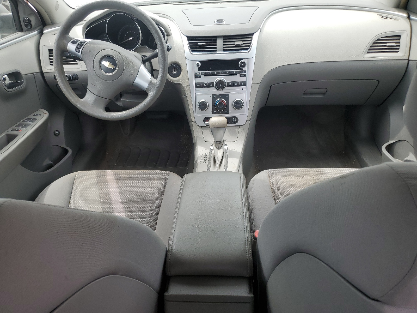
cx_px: 208
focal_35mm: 26
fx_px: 313
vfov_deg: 53.1
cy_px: 156
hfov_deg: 67.3
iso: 50
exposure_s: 1/476
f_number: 1.5
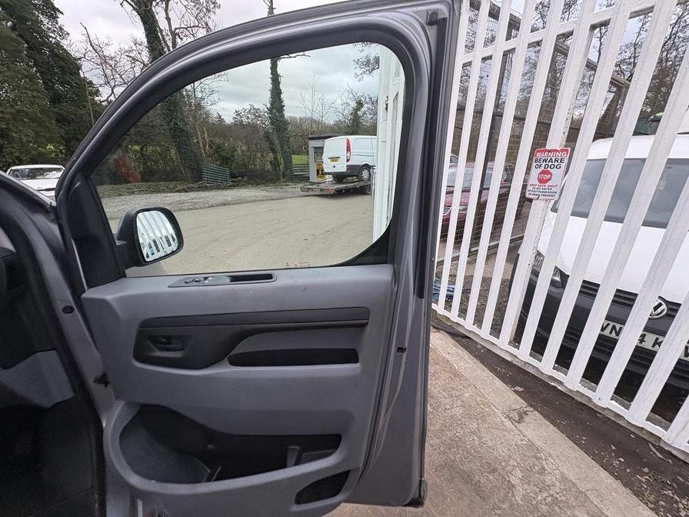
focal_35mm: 14
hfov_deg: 102.1
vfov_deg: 85.7
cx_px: 344
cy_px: 258
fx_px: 279
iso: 125
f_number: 2.2
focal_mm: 2.22
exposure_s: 1/99
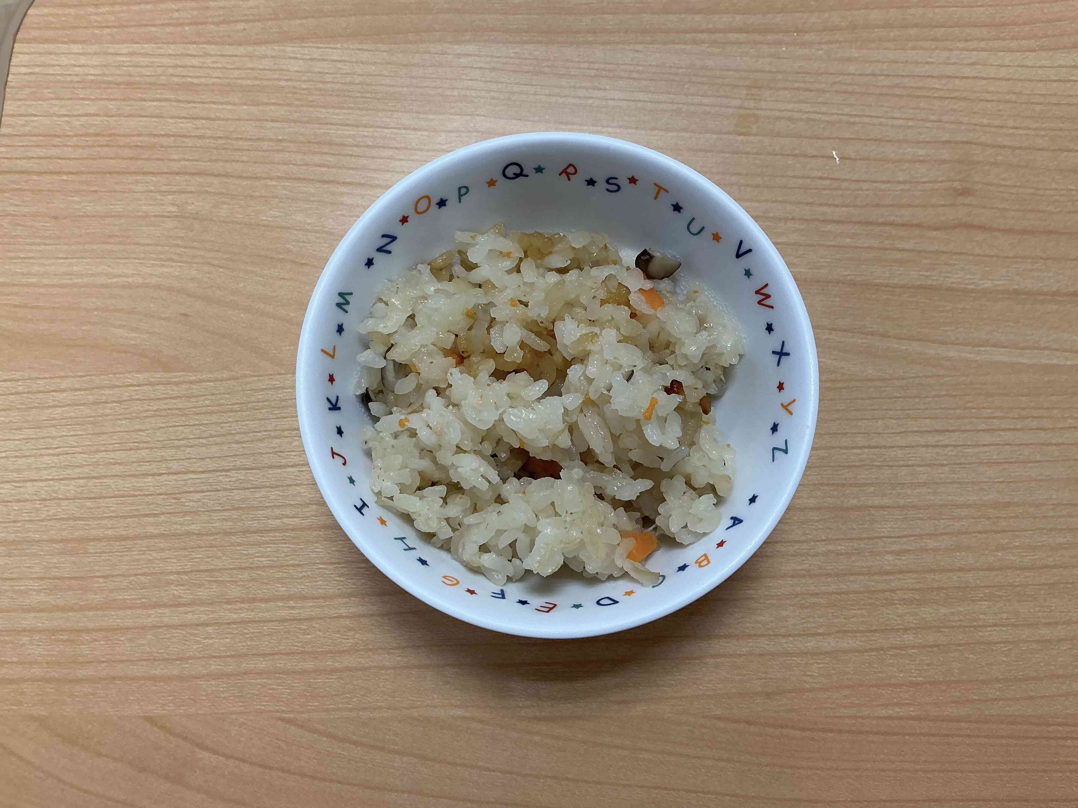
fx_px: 903
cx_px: 539
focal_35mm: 29
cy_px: 404
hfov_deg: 61.7
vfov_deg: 48.2
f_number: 1.8
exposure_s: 1/120
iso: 32
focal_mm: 3
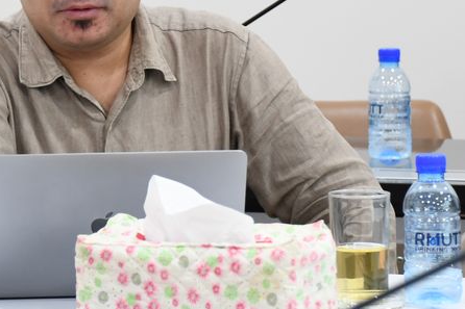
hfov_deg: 6.6
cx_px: 96
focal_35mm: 310
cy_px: 39
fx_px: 4002
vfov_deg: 4.4
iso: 1000
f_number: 5.3
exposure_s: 1/25
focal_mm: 90
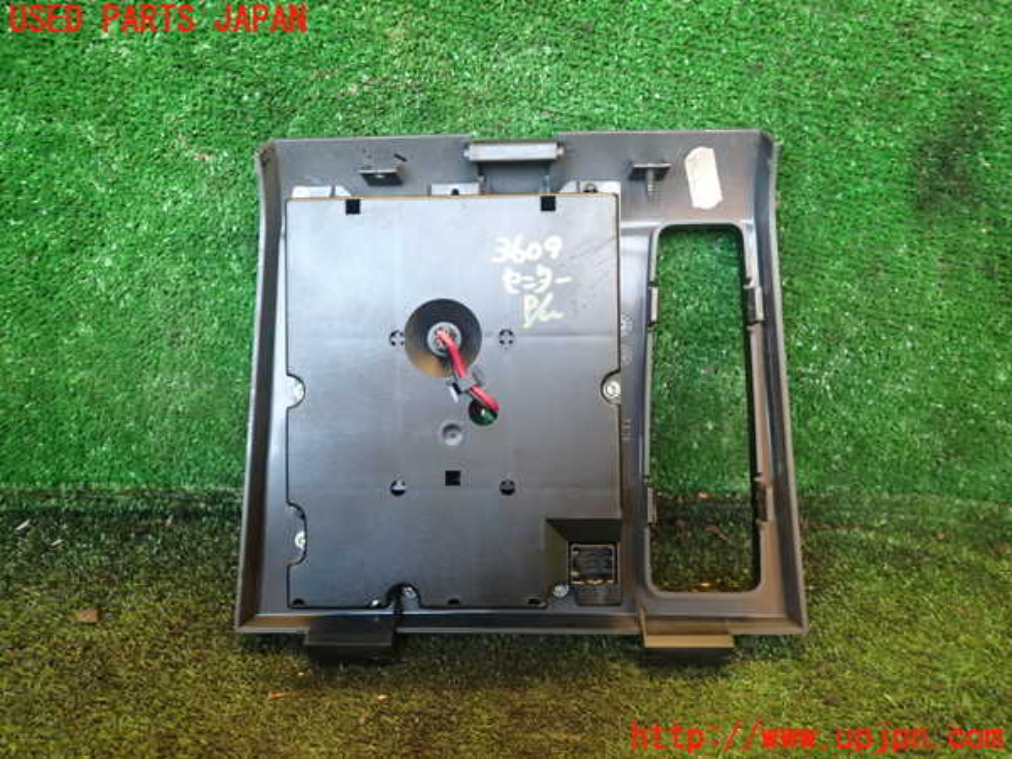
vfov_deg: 54.9
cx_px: 506
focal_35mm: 25
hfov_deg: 69.4
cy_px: 380
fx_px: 731
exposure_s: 1/30
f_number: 2
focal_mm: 4.5
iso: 250
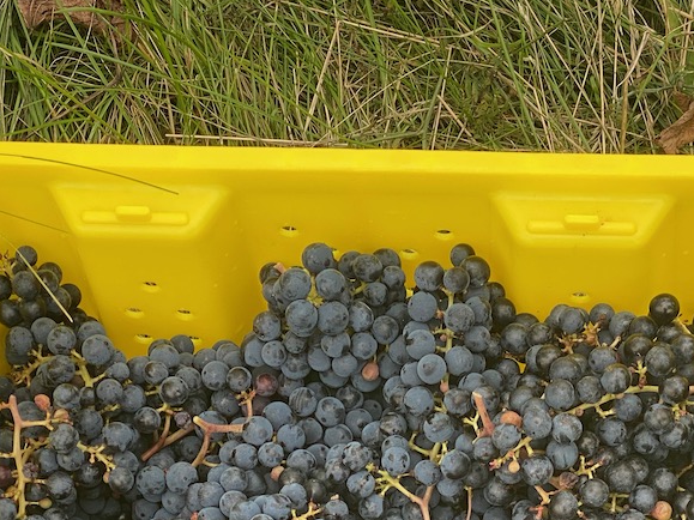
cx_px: 517
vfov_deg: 12.7
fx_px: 2305
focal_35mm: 115
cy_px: 564
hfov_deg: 17.0
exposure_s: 1/157
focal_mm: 6
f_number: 2
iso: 20
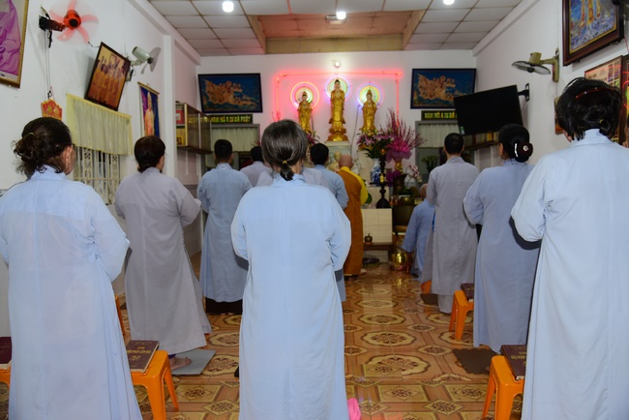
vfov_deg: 42.4
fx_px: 542
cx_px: 314
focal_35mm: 31
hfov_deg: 60.3
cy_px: 210
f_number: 4
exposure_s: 1/60
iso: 320
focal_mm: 31
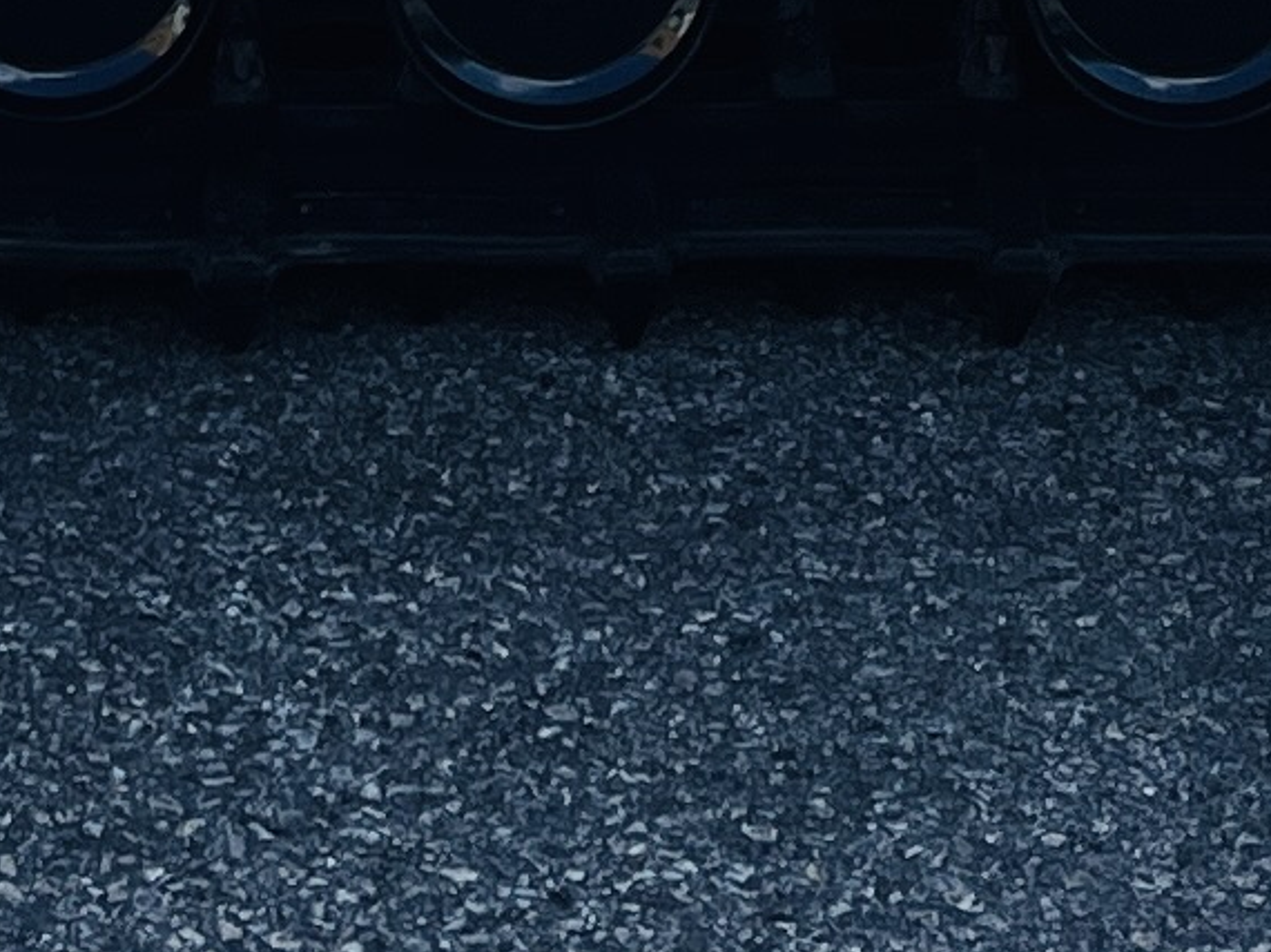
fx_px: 6753
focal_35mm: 184
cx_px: 528
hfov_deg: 10.7
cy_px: -1960
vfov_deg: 7.1
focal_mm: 5.1
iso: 50
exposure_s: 1/2688
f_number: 1.6
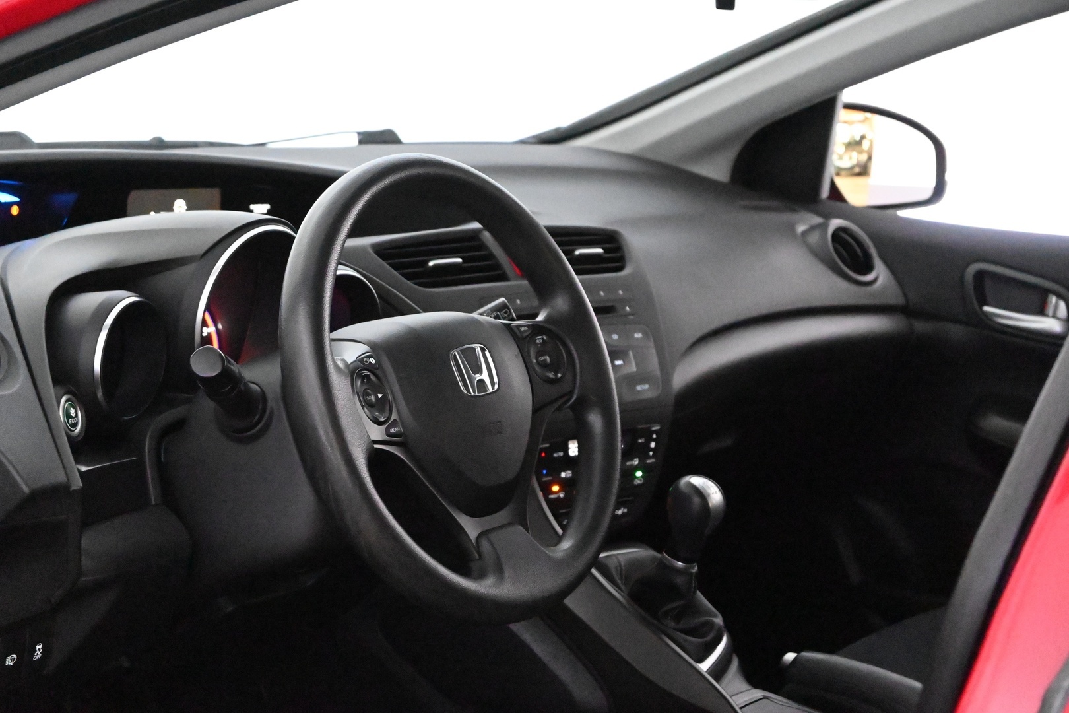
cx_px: 534
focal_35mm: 70
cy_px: 356
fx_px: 2093
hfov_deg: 28.6
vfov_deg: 19.3
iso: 25600
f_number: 6
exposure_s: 1/80
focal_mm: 47
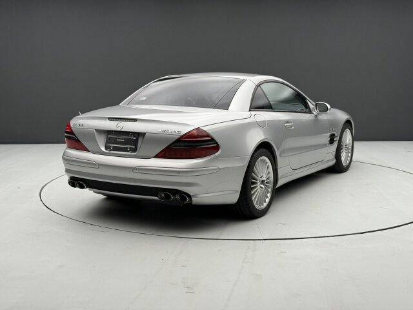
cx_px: 206
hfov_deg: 39.7
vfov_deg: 30.3
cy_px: 155
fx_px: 573
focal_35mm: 48
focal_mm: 6.76
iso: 100
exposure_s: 1/99
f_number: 1.78
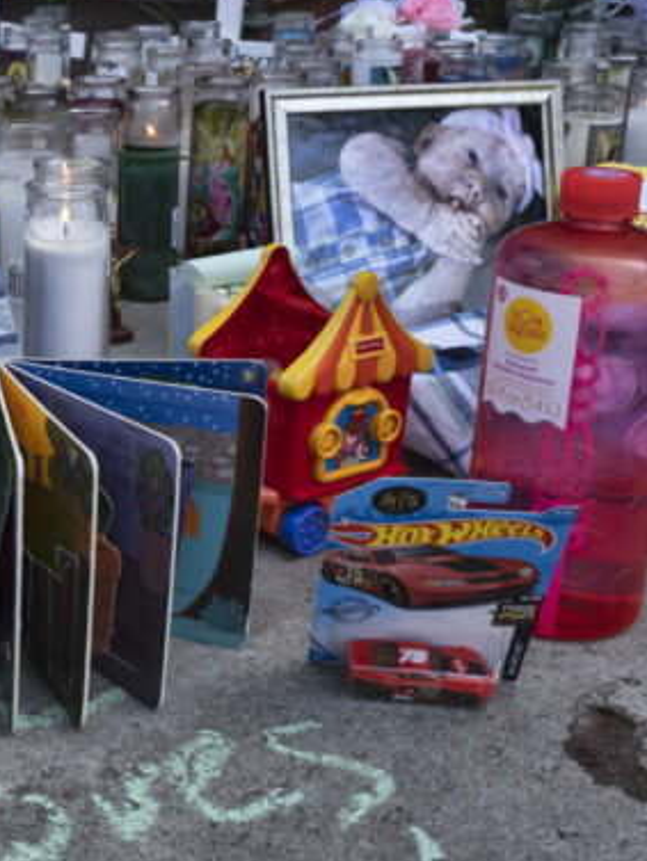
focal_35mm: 58
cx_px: -54
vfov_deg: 33.2
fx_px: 1445
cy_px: 397
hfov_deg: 23.7
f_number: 9
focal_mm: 24.7
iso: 160
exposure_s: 1/80
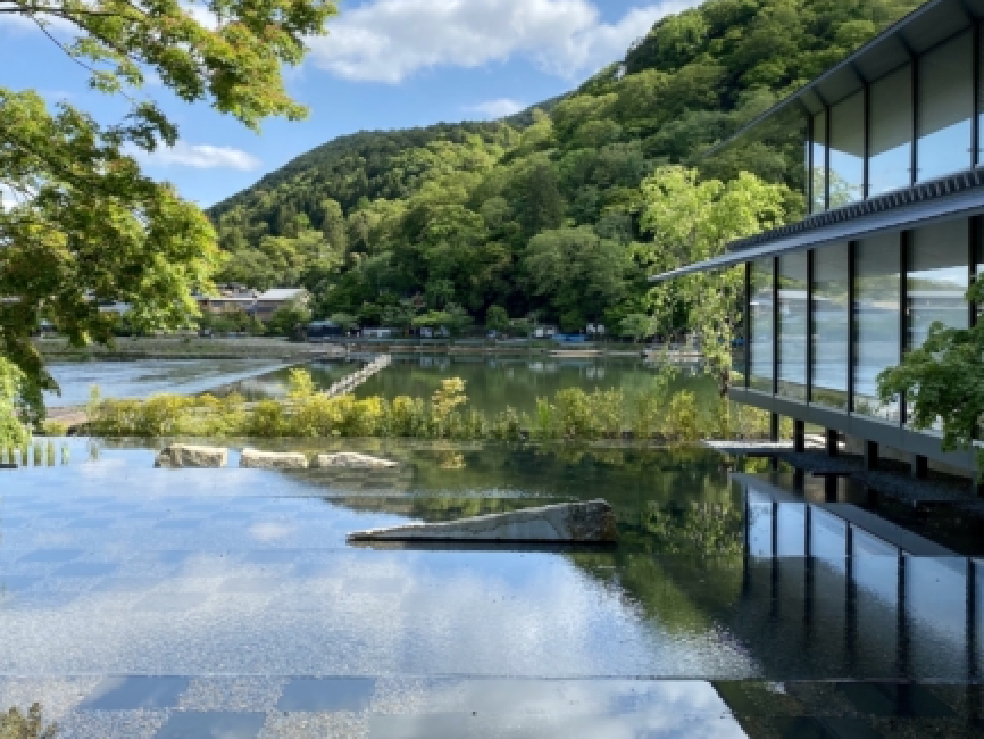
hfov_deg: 51.3
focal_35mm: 36
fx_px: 1024
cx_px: 459
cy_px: 323
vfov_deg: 39.6
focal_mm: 4.25
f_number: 1.8
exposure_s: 1/1565
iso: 32
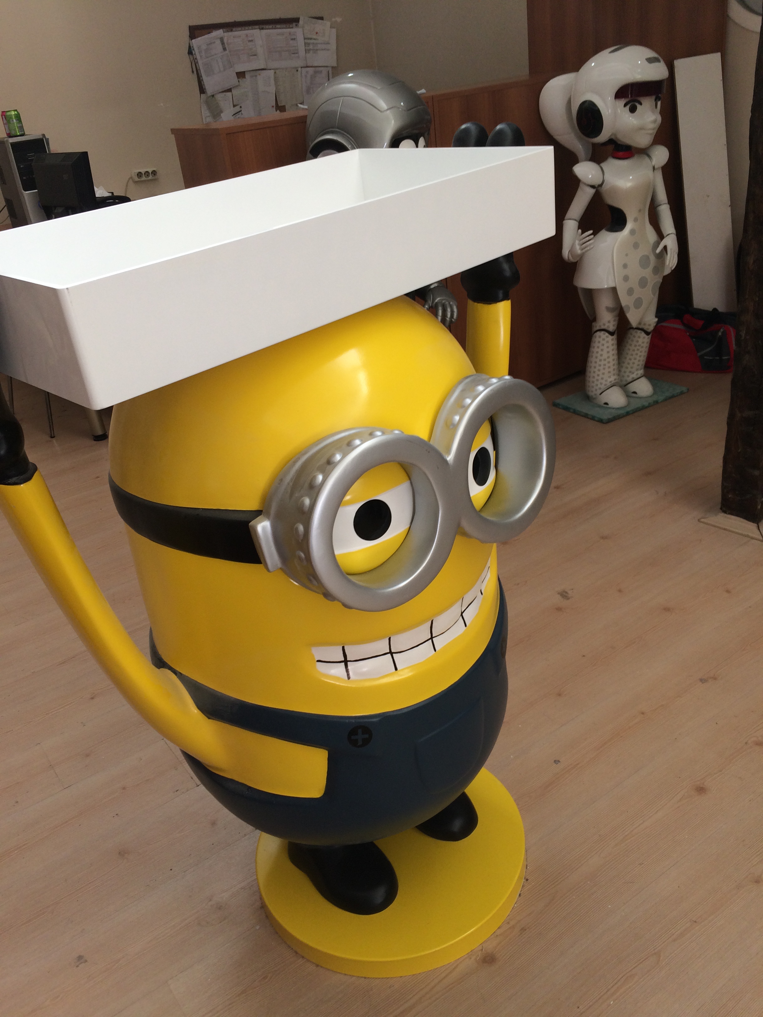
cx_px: 382
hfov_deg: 48.2
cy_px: 508
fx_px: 852
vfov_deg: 61.7
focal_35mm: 29
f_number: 2.2
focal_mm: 4.15
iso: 50
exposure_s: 1/33
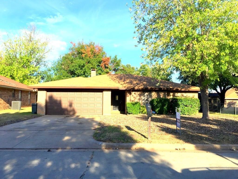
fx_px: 199
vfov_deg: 48.2
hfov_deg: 61.7
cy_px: 90
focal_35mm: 29
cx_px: 119
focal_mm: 4.15
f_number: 2.2
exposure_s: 1/1319
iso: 32
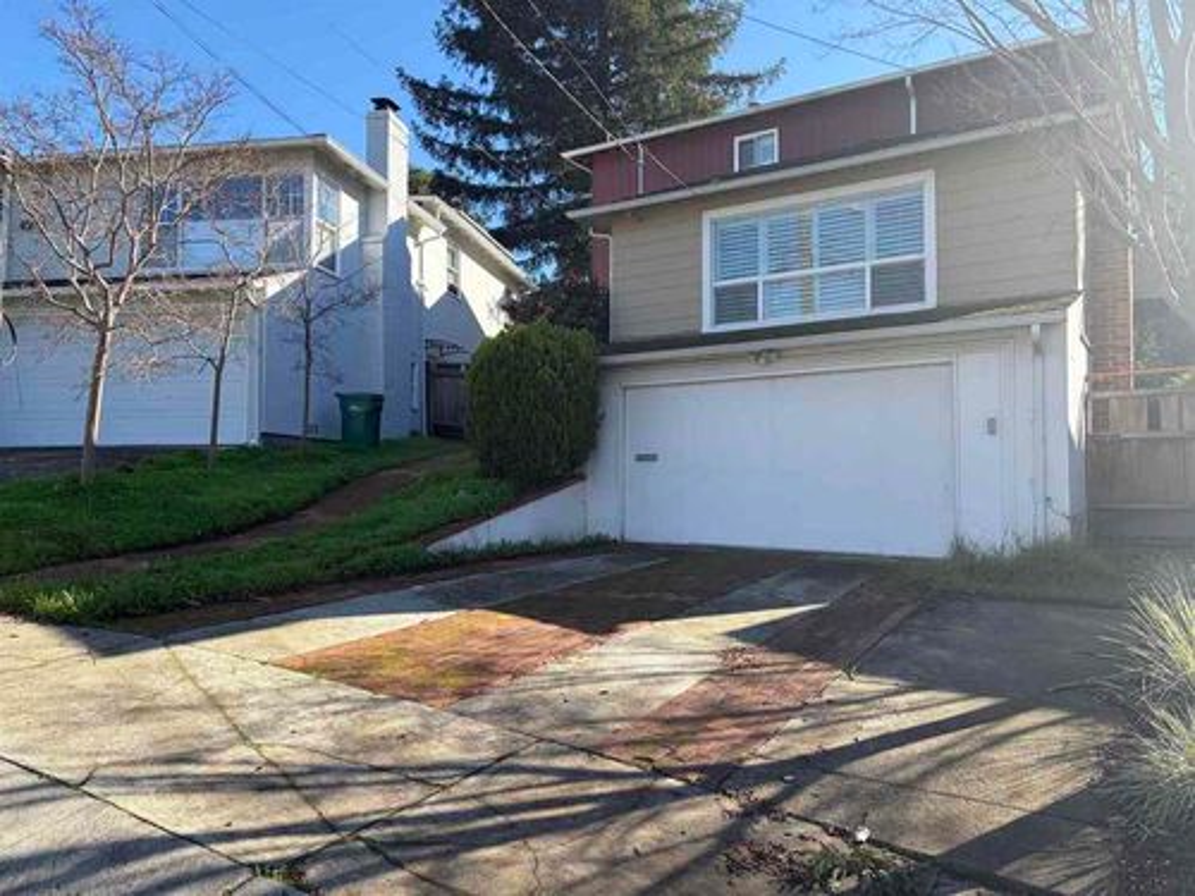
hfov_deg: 67.3
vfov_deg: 53.1
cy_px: 448
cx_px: 598
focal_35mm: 26
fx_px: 898
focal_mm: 5.96
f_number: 1.6
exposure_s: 1/1626
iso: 64
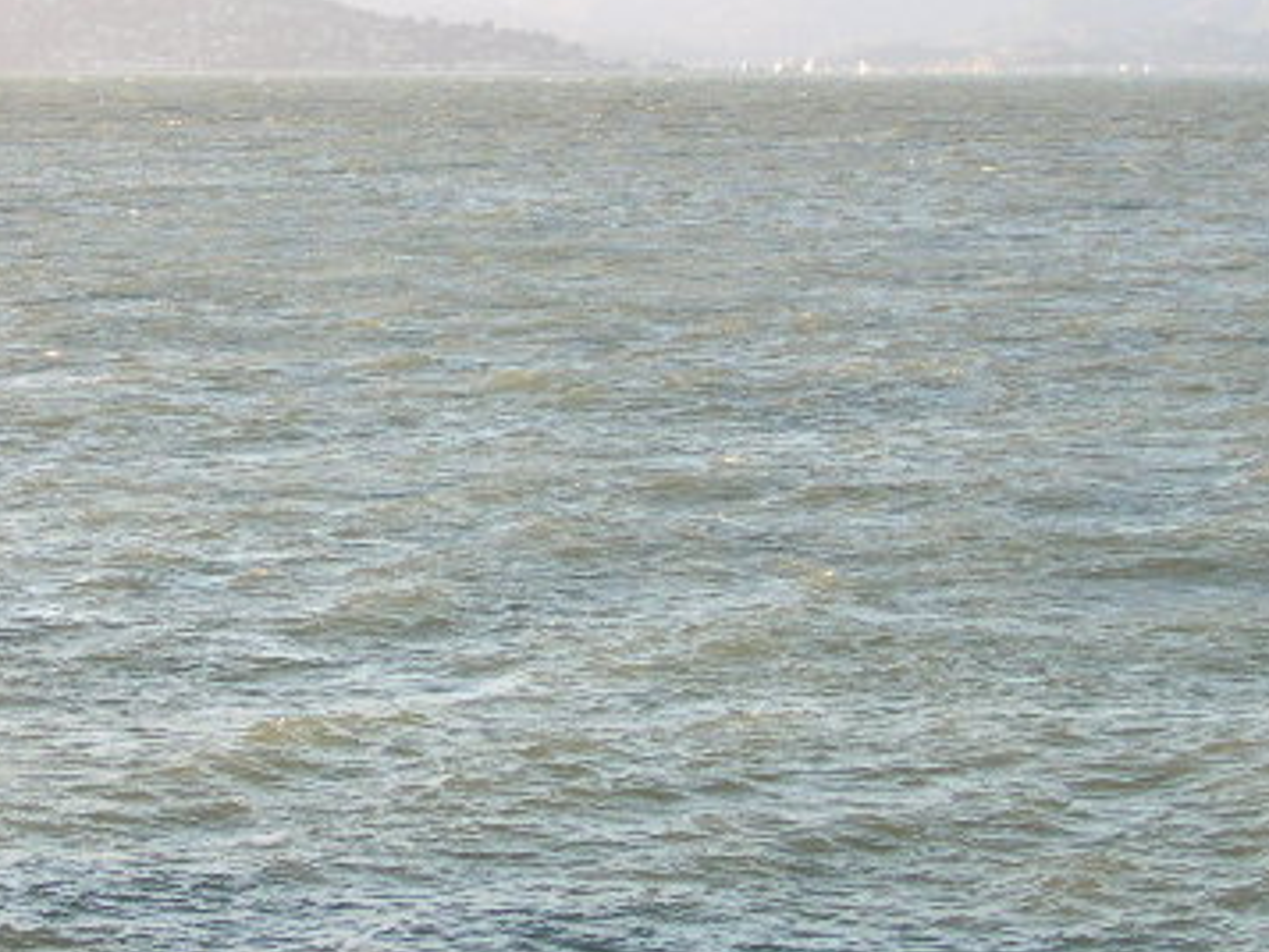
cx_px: 323
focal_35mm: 138
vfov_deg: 10.8
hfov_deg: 14.2
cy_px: 426
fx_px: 5061
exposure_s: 1/103
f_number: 4
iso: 100
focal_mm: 11.8
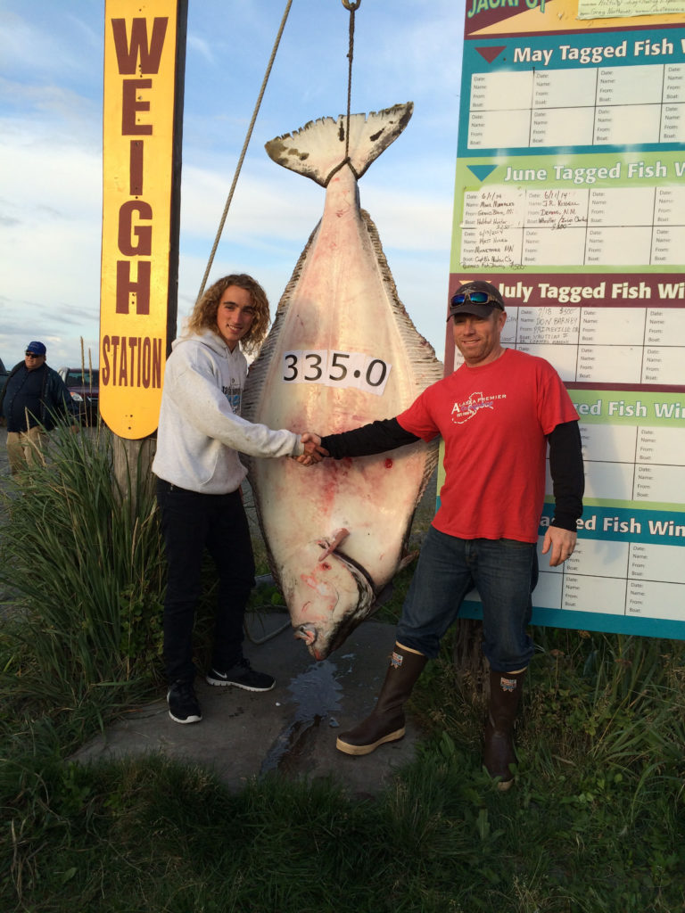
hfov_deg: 46.8
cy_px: 456
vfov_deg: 60.0
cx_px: 342
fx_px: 792
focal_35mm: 30
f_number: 2.2
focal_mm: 4.12
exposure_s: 1/547
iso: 32
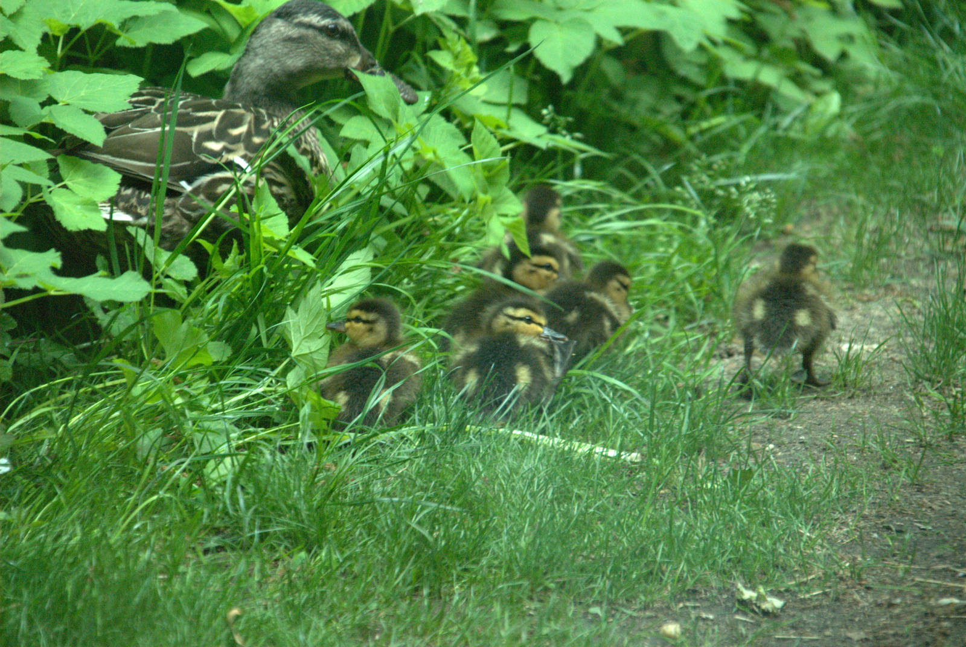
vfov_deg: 4.6
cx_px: 483
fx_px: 8062
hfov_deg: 6.9
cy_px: 324
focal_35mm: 300
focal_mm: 200
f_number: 6.3
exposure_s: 1/200
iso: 1600
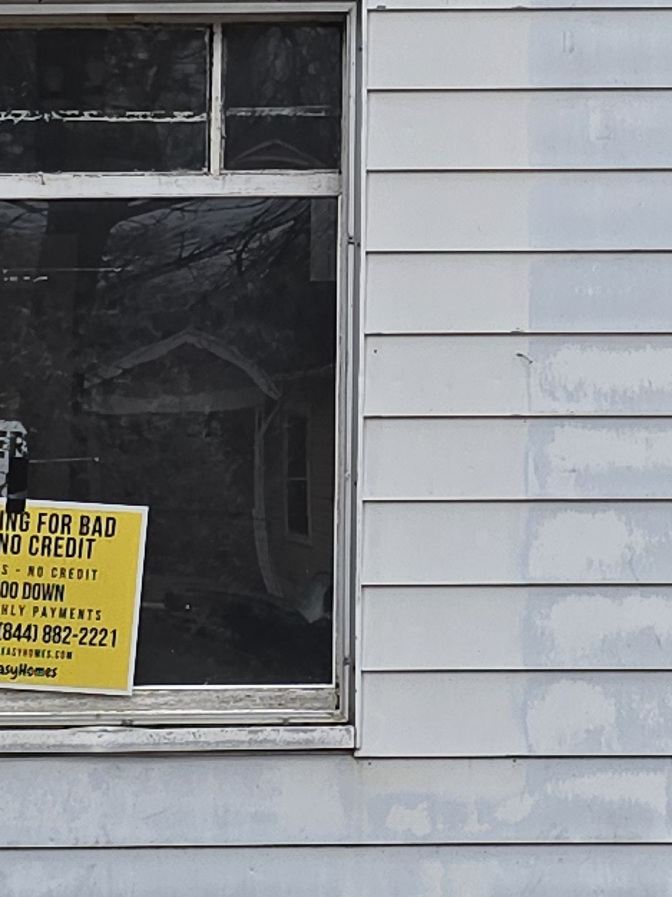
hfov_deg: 10.0
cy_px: 122
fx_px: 3808
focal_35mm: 147
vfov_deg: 13.3
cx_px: 615
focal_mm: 6.3
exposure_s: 1/120
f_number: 1.7
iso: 12
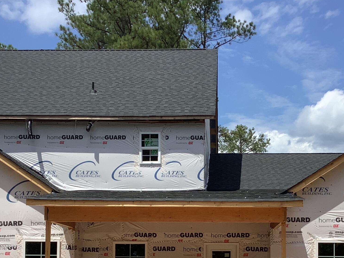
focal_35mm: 63
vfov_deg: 22.5
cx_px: 199
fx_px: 626
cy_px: 246
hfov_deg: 30.7
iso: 25
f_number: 2.4
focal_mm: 3.3
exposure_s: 1/1773
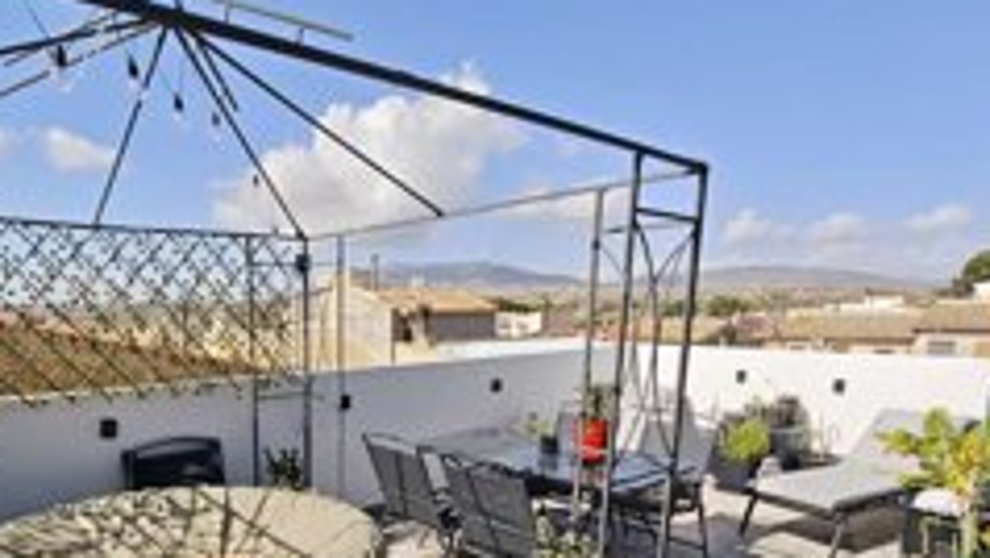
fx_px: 604
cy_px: 450
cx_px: 385
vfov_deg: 46.8
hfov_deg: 77.6
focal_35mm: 23
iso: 50
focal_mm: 2.16
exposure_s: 1/803
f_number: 2.2
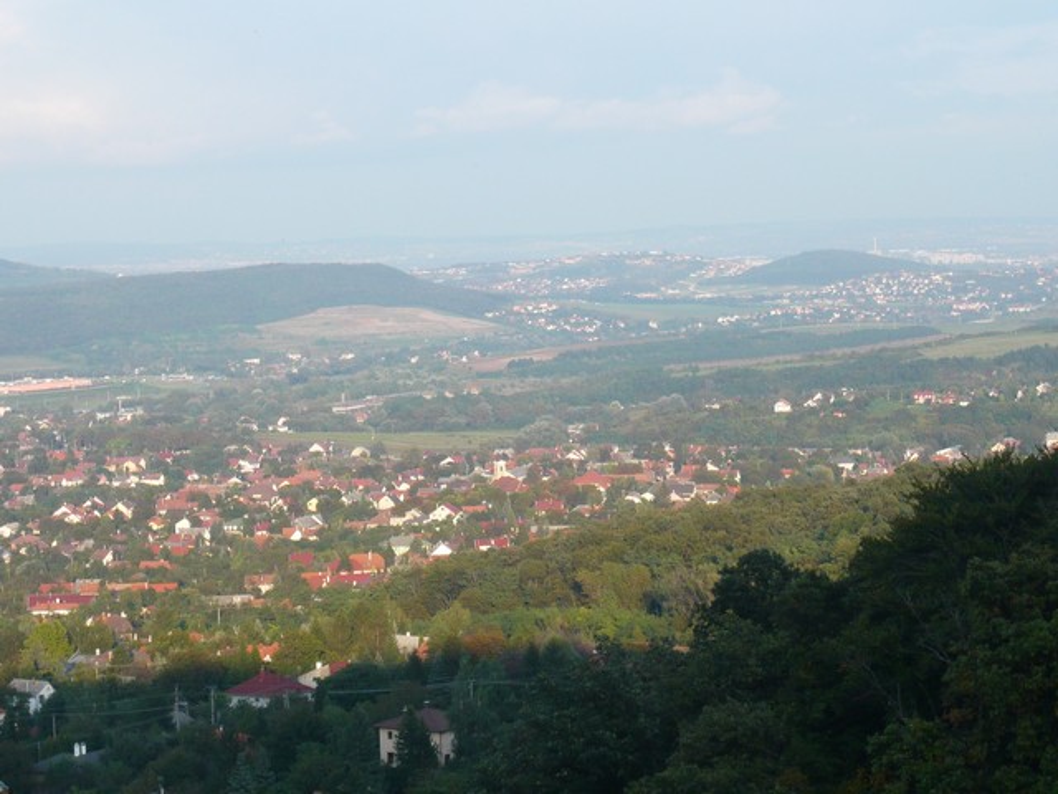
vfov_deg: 13.3
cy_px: 397
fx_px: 3393
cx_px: 529
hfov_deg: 17.7
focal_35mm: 111
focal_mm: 14.1
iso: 100
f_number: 5.2
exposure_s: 1/160
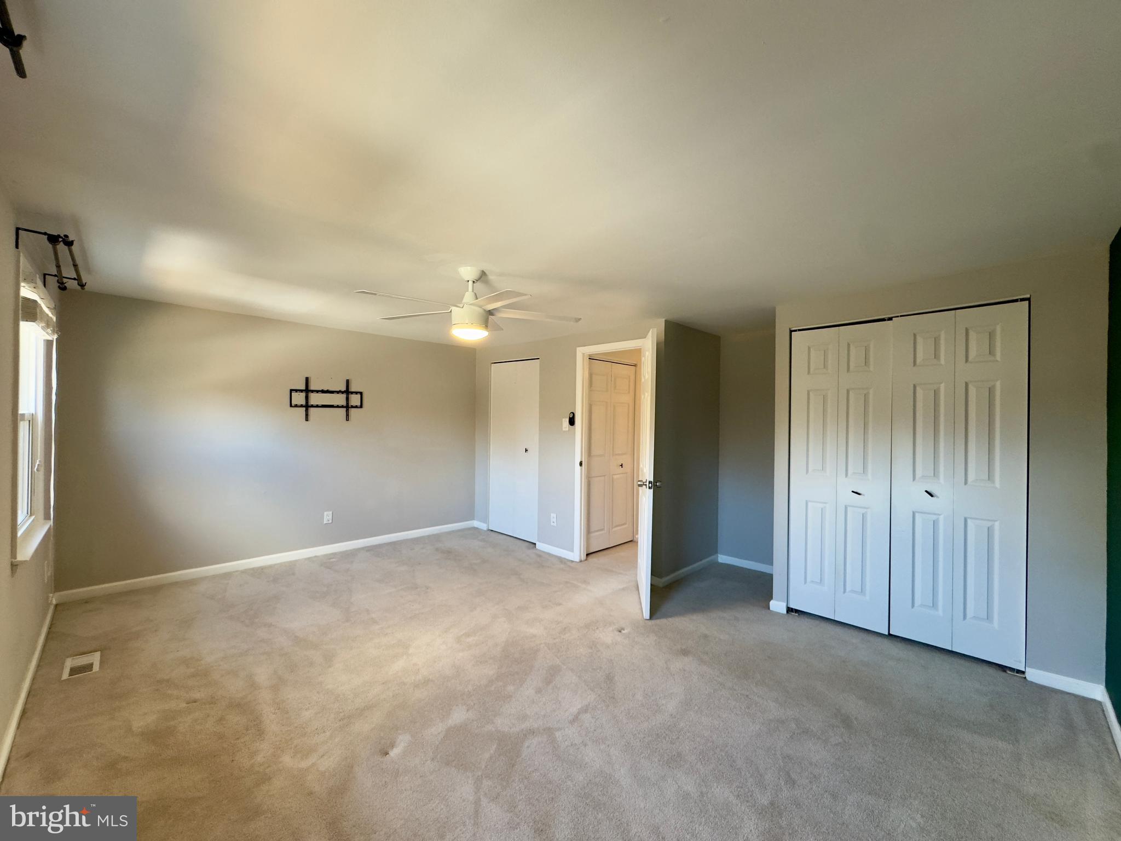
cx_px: 560
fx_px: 453
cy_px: 420
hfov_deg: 102.1
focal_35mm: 14
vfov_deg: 85.7
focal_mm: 2.22
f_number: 2.2
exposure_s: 1/60
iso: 160
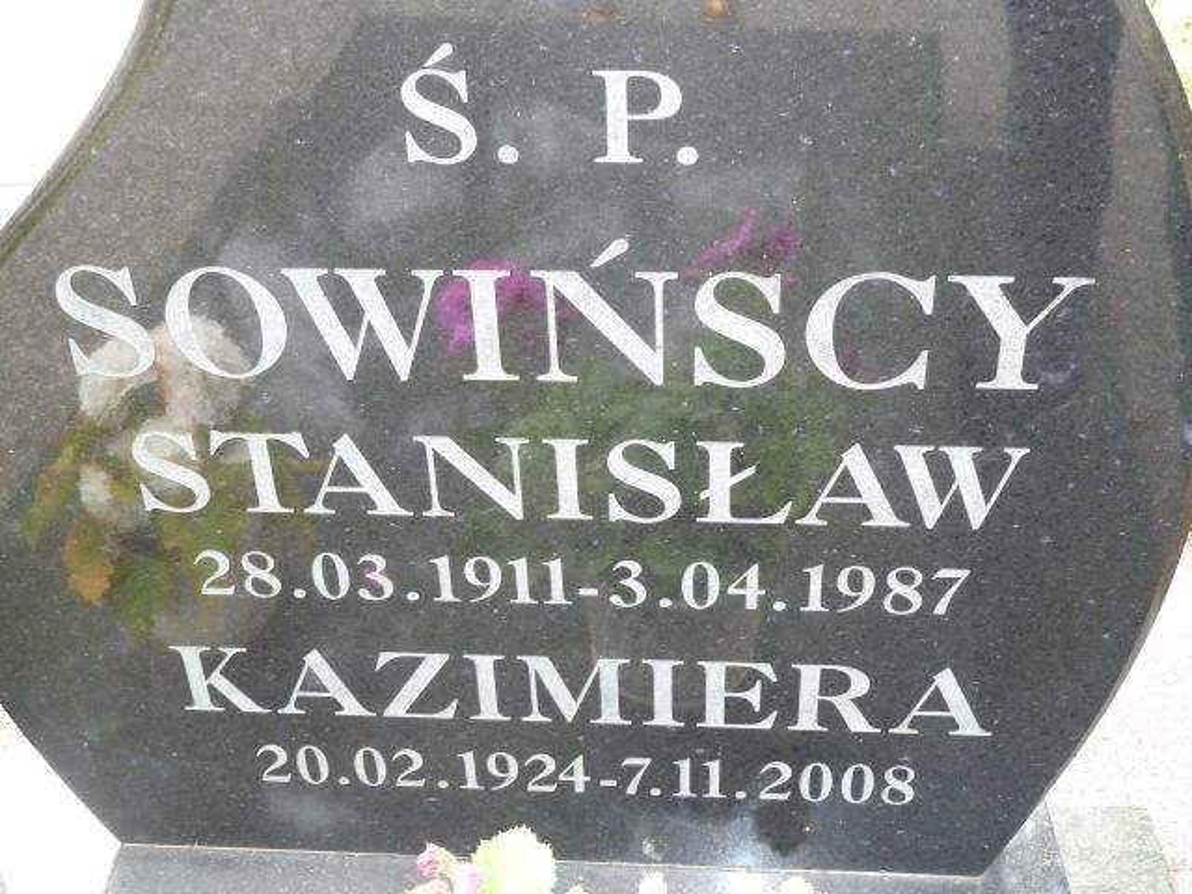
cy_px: 447
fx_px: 1653
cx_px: 596
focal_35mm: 48
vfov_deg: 30.3
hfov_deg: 39.7
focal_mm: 7.9
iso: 320
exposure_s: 1/30
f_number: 3.8
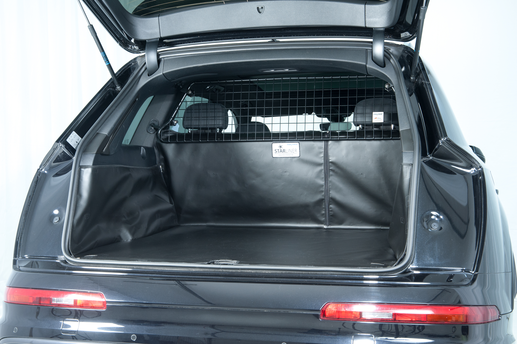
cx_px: 258
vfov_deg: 27.0
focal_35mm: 50
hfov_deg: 39.6
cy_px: 172
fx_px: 718
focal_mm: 50
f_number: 11
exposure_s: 1/15
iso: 500
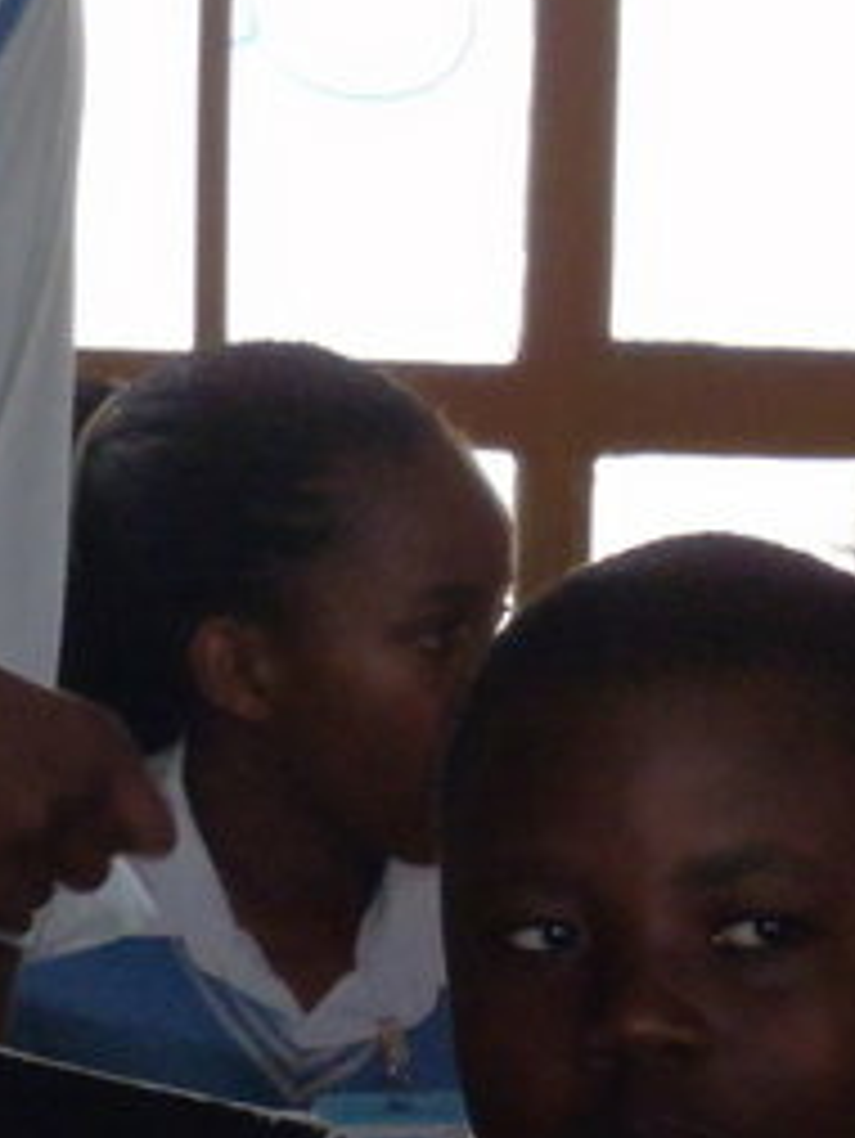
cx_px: -236
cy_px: -9
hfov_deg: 3.8
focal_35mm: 387
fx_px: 12734
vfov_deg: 5.1
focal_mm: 25
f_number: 5.9
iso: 400
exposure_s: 1/60
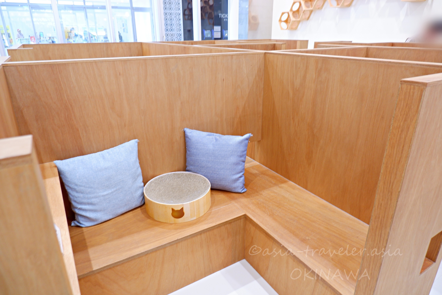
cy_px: 148
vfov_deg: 55.1
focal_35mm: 23
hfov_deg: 76.1
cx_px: 221
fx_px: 282
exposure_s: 1/34
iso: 400
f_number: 3.5
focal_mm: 15
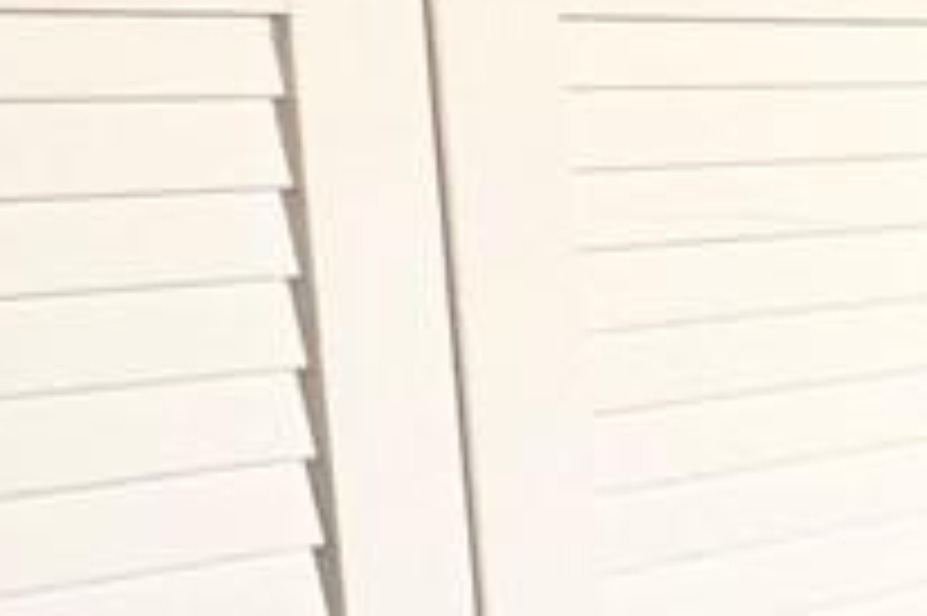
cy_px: 292
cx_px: 3258
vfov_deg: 12.1
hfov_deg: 9.5
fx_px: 2907
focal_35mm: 113
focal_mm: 2.22
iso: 200
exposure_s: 1/120
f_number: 2.2
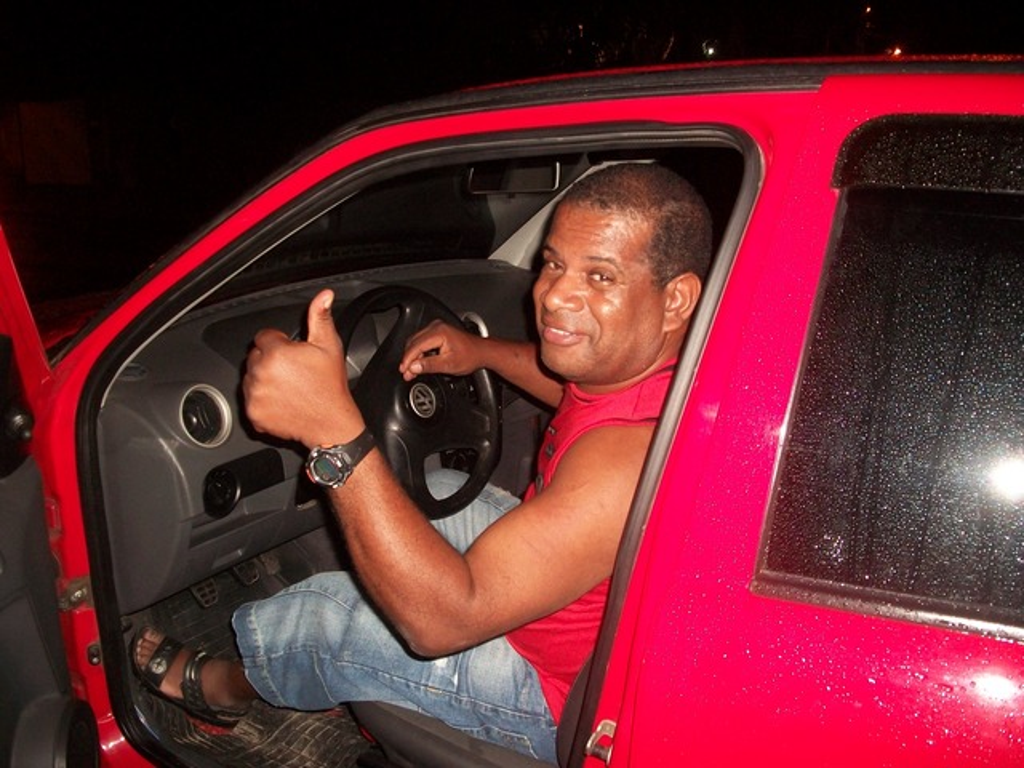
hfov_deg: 56.8
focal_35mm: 32
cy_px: 384
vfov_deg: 44.2
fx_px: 947
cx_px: 512
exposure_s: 1/30
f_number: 2.9
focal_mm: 5.7
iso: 160
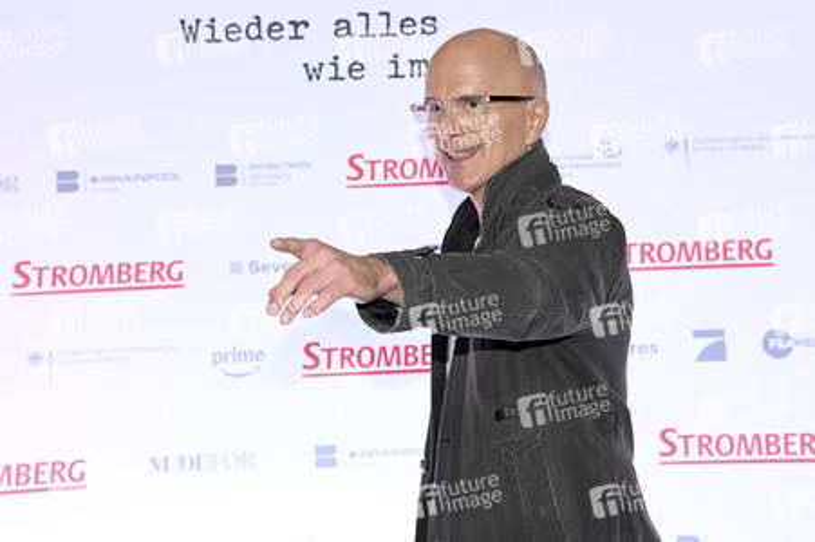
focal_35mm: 60
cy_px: 271
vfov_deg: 22.6
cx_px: 408
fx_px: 1357
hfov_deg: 33.4
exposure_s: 1/200
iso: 2500
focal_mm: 60
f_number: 4.5
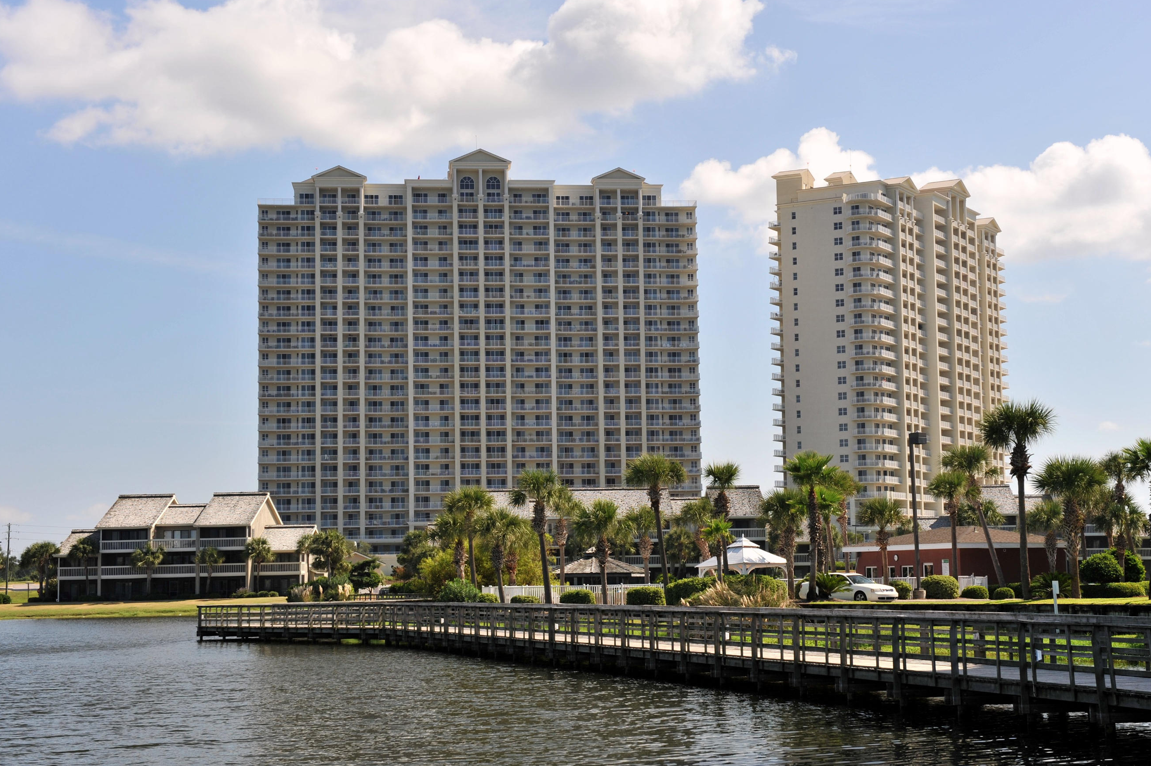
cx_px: 629
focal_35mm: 63
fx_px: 2013
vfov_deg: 21.5
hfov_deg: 31.9
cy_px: 390
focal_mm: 55
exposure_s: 1/250
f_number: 8
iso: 200
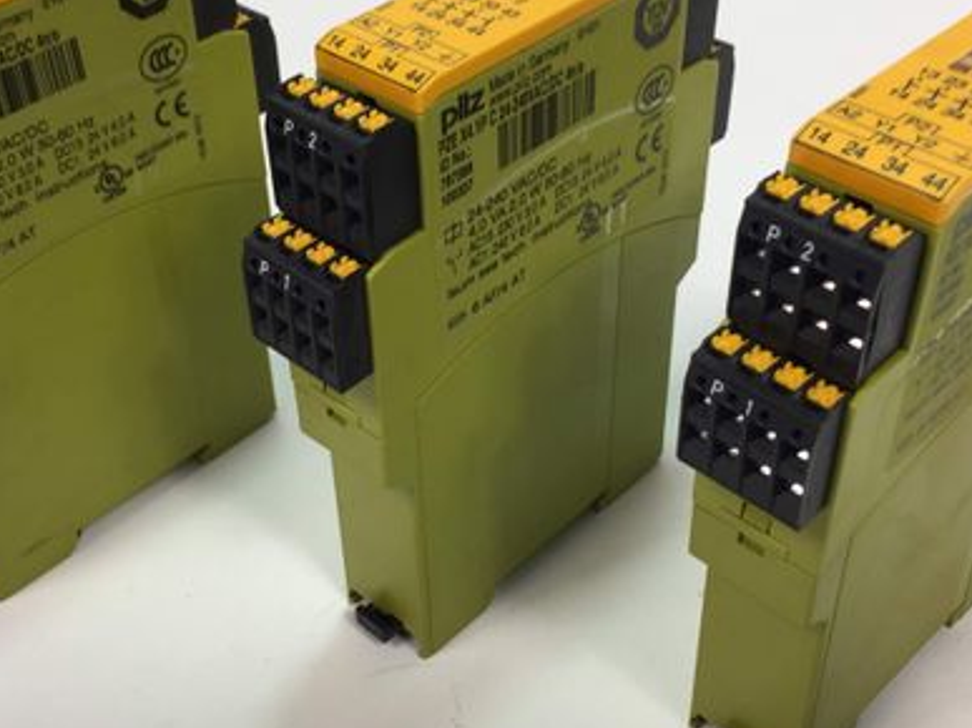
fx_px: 1347
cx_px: 455
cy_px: 356
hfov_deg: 39.7
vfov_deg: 30.2
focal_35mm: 48
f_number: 2.2
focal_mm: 4.15
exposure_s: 1/50
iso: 32
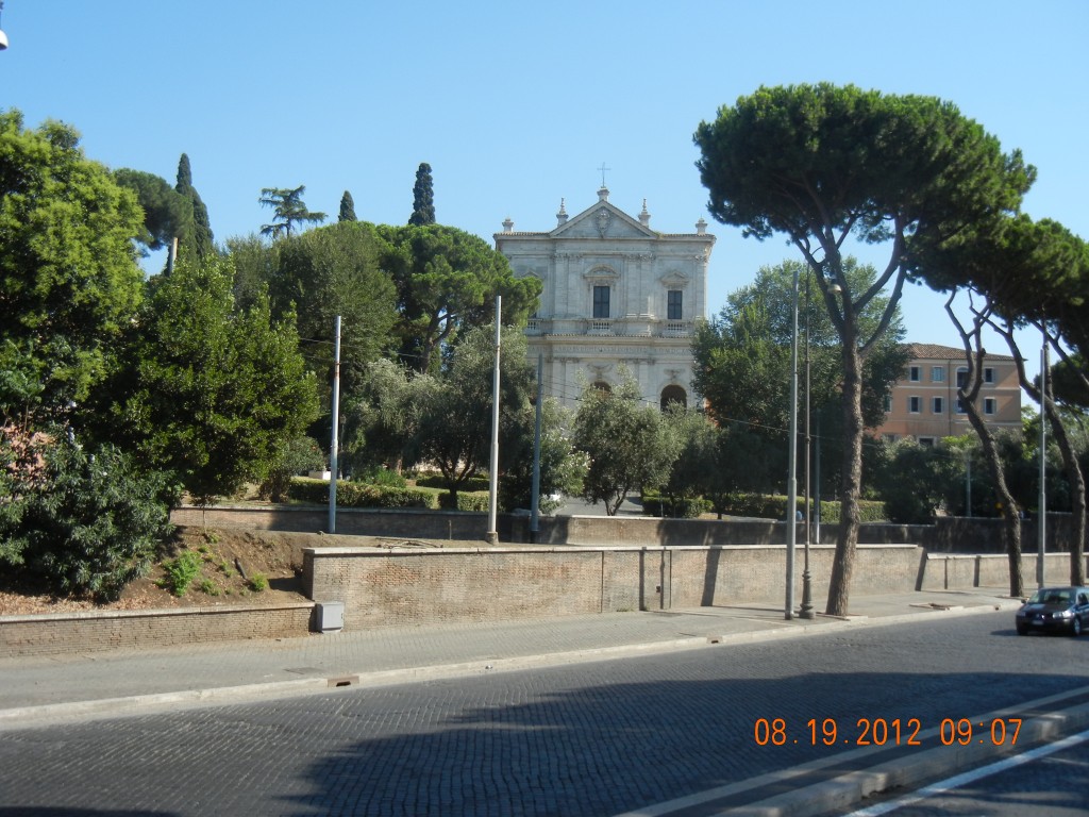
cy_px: 408
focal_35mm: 39
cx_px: 544
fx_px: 1227
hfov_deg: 47.9
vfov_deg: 36.8
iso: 160
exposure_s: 1/800
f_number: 3.7
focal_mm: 7.1
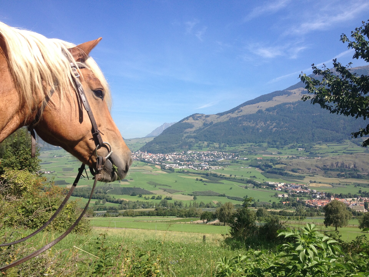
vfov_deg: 40.7
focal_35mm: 35
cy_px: 138
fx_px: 373
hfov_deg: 52.6
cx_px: 184
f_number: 2.4
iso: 50
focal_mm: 4.28
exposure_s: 1/1284
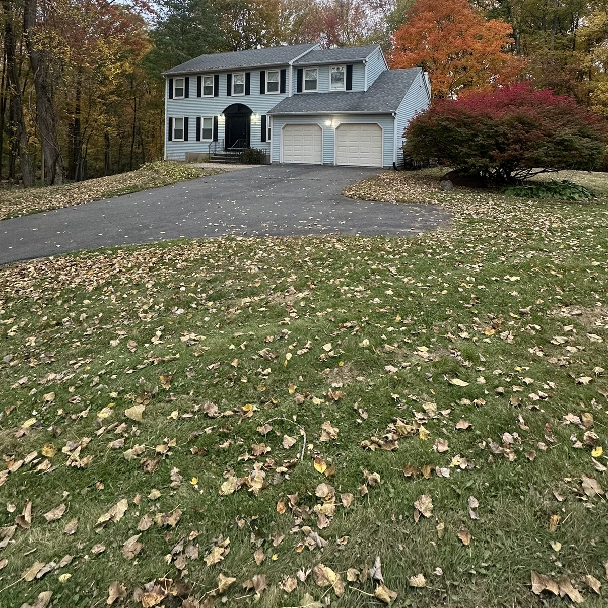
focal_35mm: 21
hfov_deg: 72.1
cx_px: 299
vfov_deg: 67.2
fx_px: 417
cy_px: 146
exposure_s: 1/120
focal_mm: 2.22
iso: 160
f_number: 2.2
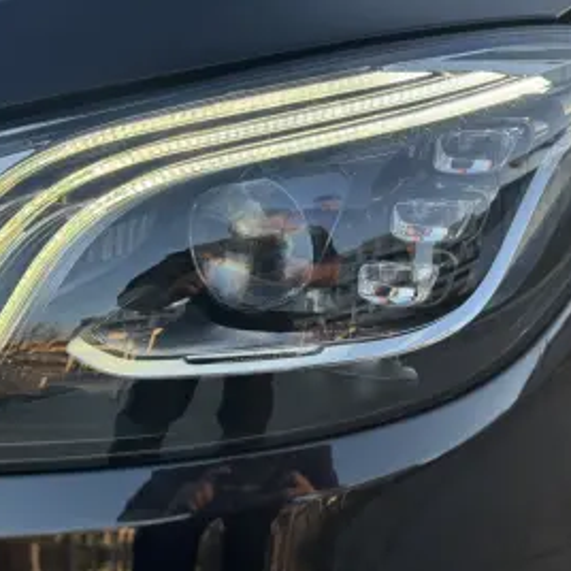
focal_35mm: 57
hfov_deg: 30.0
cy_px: 286
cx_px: 228
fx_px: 1064
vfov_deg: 30.0
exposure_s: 1/425
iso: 64
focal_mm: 6.76
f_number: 1.78
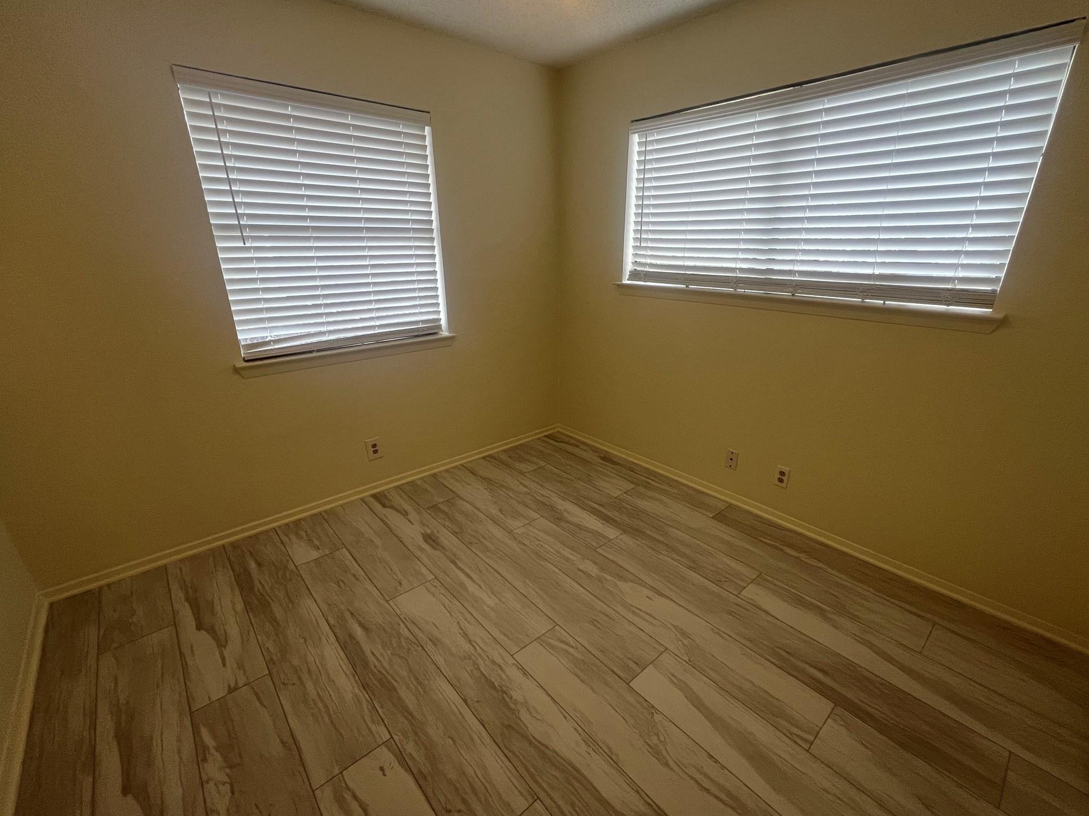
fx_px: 440
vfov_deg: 85.6
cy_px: 417
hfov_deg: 102.0
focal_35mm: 14
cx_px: 562
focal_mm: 1.57
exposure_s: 1/120
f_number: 1.8
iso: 160
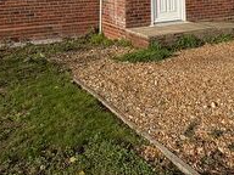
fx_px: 345
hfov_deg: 37.5
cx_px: 122
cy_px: -75
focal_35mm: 51
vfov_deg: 23.7
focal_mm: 2.22
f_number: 2.2
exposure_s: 1/1976
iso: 50
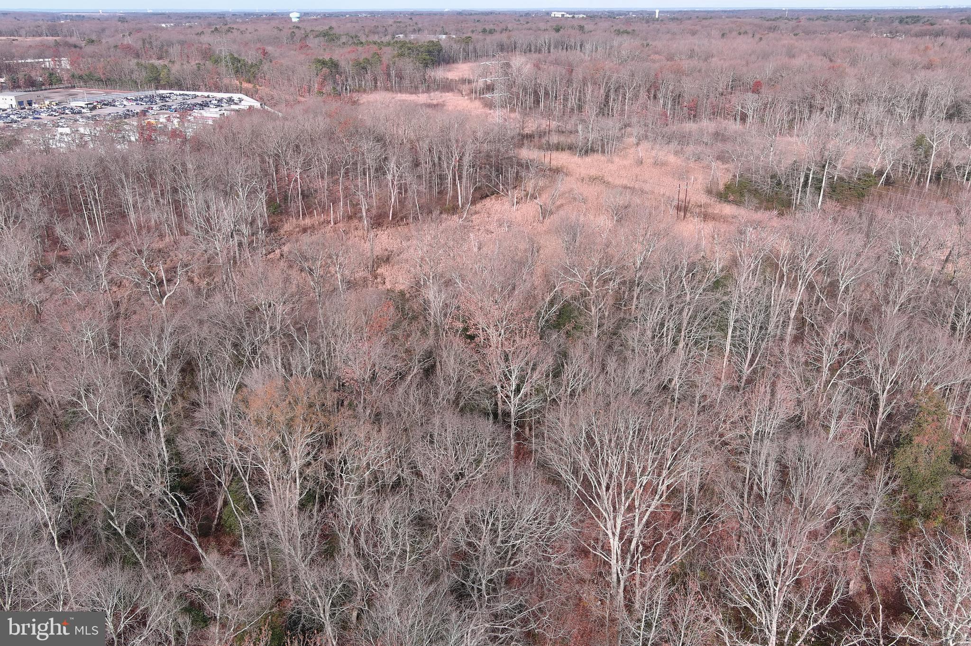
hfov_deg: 63.7
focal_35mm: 29
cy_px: 323
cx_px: 486
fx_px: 782
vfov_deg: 44.9
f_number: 2.8
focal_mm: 10.57
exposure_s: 1/640
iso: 100
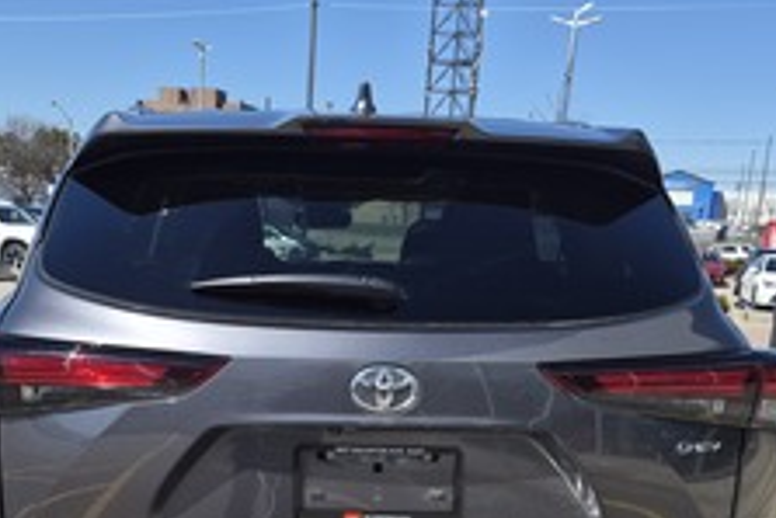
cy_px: 475
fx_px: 971
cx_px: 338
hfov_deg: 43.5
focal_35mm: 45
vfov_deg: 28.6
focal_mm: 5.4
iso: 80
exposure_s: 1/5376
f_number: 1.8
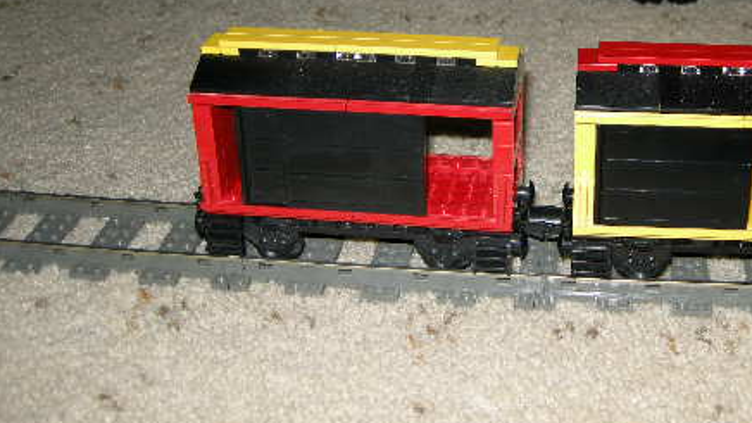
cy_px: 76
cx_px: 545
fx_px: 1116
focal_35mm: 56
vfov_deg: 21.1
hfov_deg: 36.5
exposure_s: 1/60
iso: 64
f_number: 2.7
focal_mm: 7.5
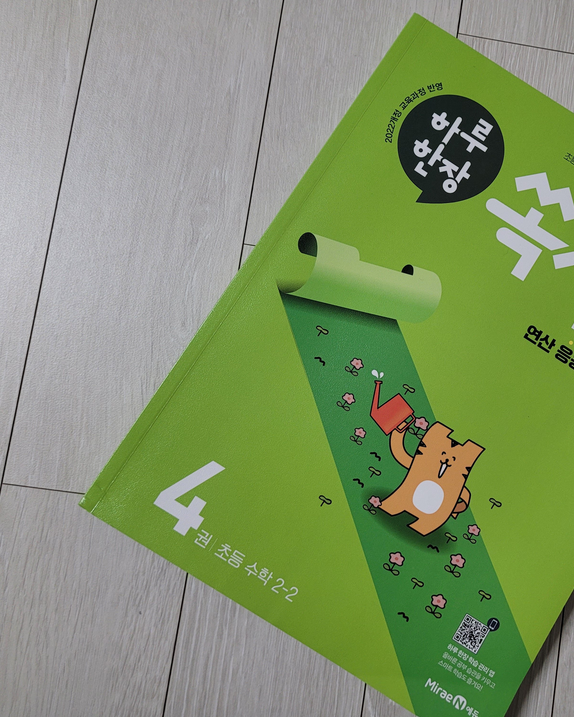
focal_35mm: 34
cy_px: 359
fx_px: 722
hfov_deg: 42.1
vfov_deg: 52.8
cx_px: 428
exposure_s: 1/60
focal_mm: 5.4
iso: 160
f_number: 1.8
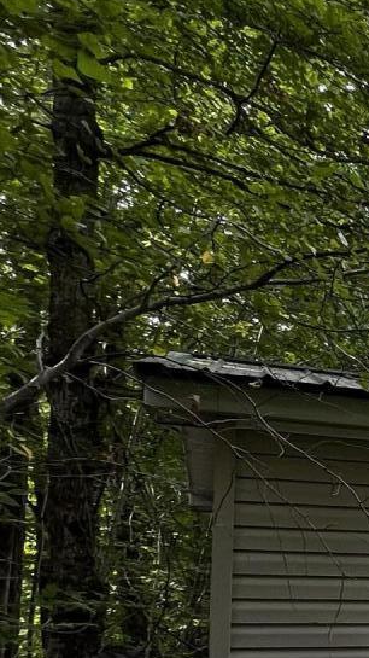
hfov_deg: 14.5
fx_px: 906
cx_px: 897
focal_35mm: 52
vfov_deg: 37.6
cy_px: 573
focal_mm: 1.57
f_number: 1.8
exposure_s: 1/99
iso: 32
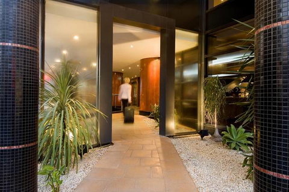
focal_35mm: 24
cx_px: 144
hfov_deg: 73.8
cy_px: 96
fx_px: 192
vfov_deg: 53.0
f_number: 8
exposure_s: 1
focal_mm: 16
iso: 200
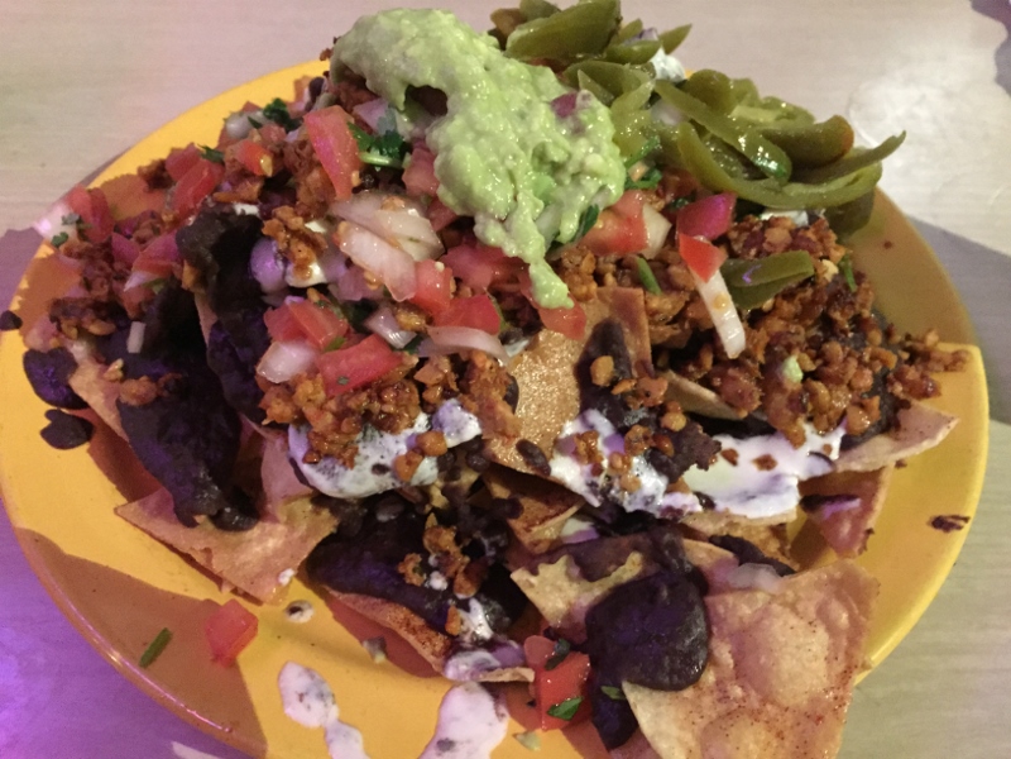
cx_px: 506
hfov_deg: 61.7
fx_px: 847
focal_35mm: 29
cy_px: 380
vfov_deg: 48.2
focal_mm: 4.15
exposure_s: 1/15
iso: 1250
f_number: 2.2
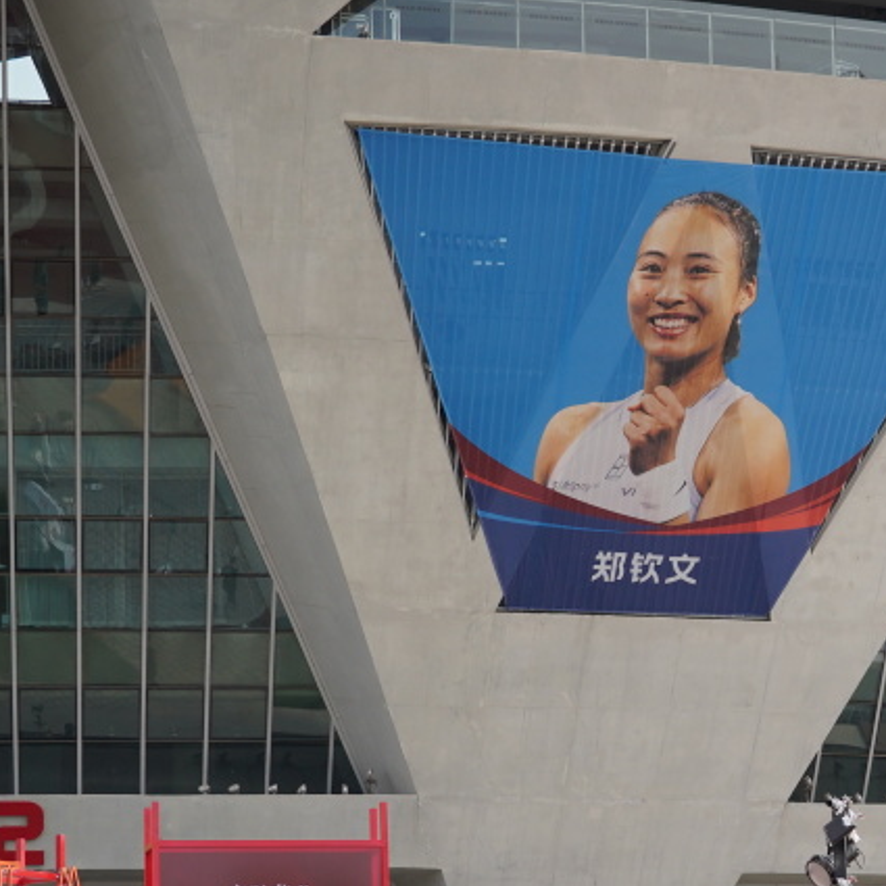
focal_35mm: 117
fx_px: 3388
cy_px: 655
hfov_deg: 14.8
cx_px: 748
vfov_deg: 14.8
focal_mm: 61
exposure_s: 1/1250
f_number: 5.6
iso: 640
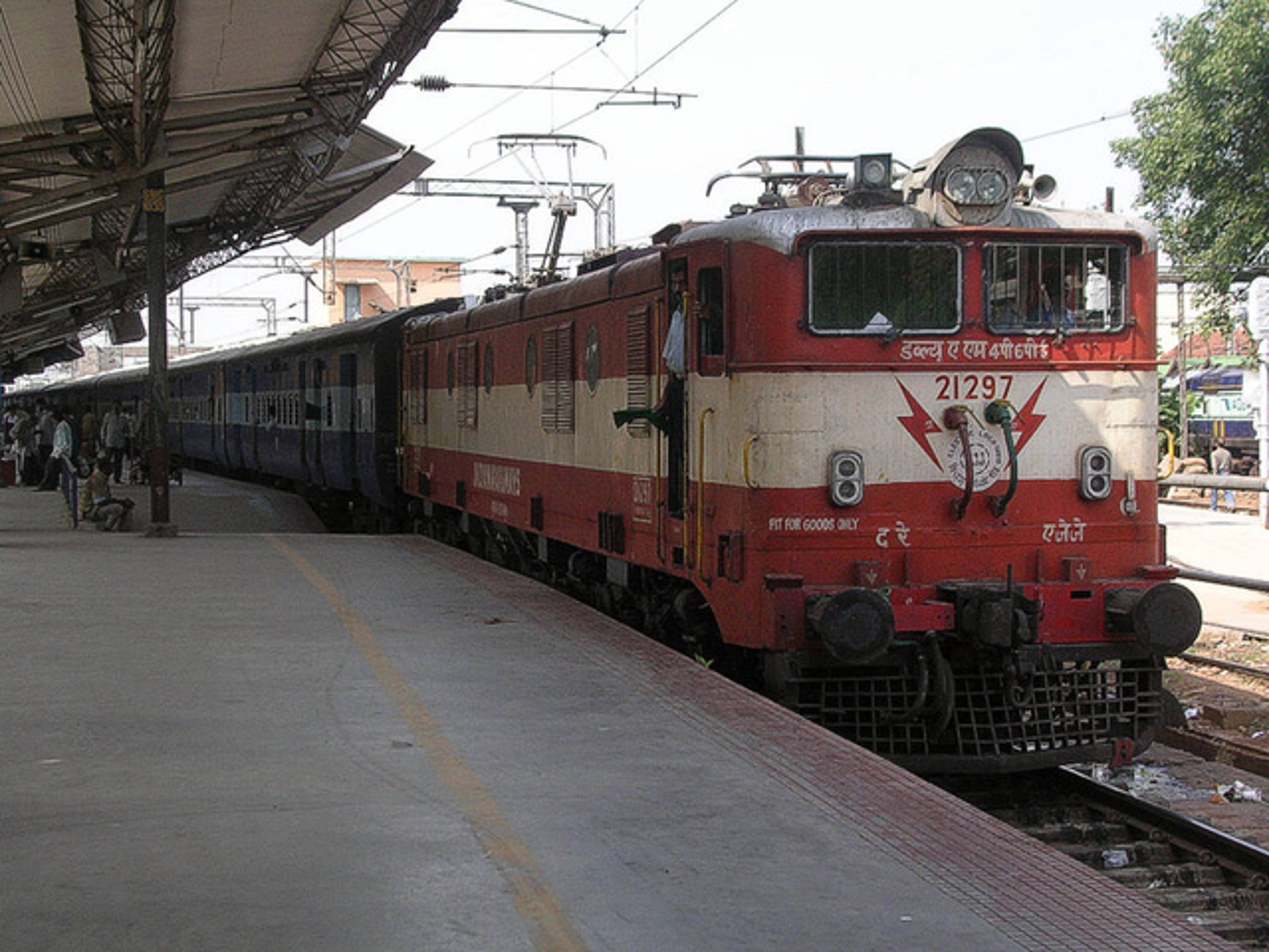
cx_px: 634
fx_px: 2310
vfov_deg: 23.3
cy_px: 476
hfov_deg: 30.7
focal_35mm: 63
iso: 50
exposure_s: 1/252
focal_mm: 9.6
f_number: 3.5
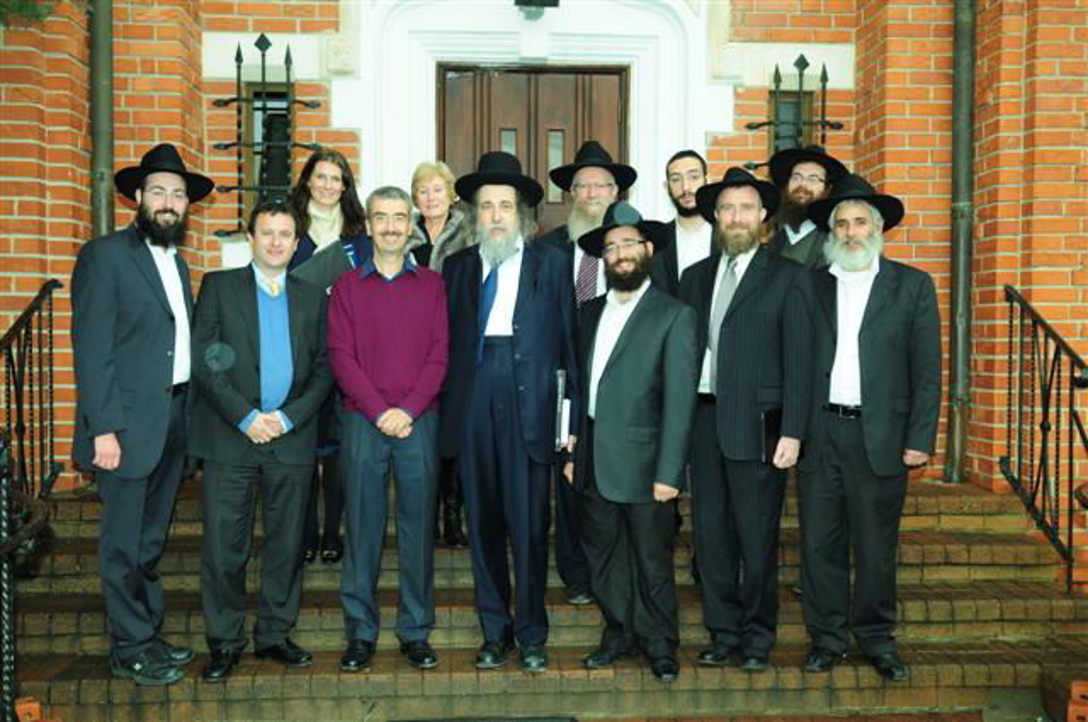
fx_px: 1087
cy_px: 361
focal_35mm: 36
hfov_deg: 53.2
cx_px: 544
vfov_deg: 36.8
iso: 400
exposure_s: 1/250
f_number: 4
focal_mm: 24
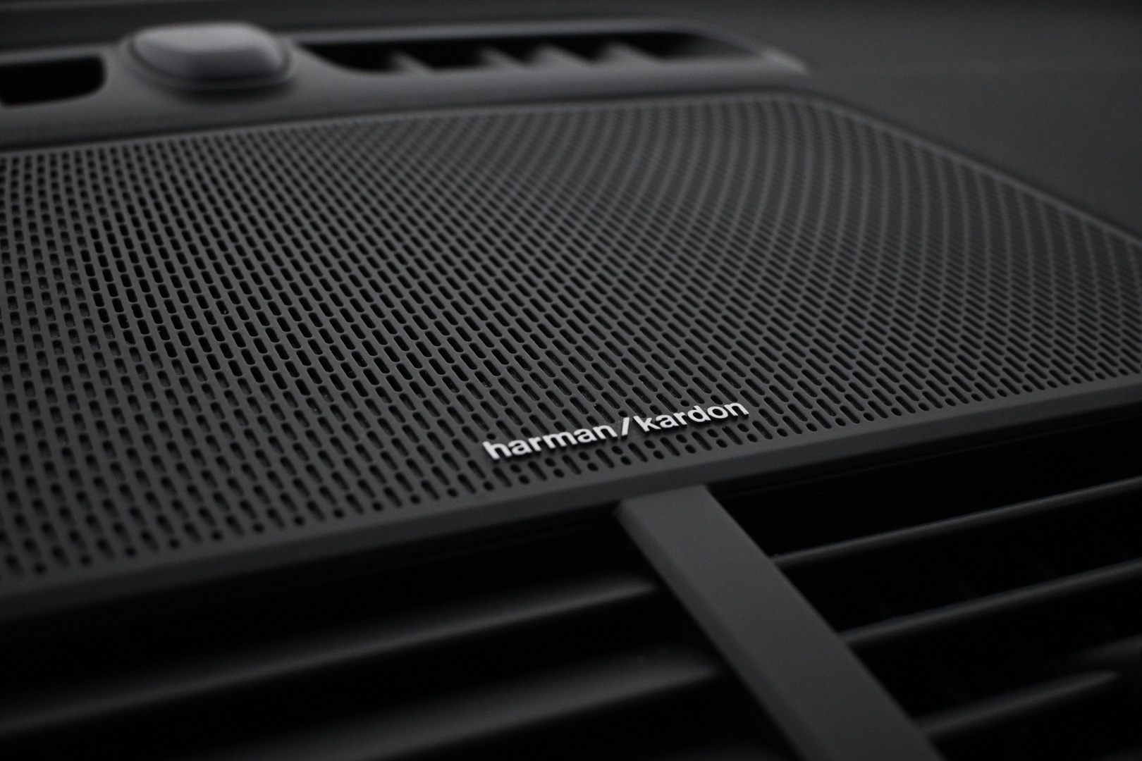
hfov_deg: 46.4
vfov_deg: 31.9
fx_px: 1332
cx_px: 571
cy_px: 380
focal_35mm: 42
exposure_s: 1/60
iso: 1600
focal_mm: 28
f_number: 4.5
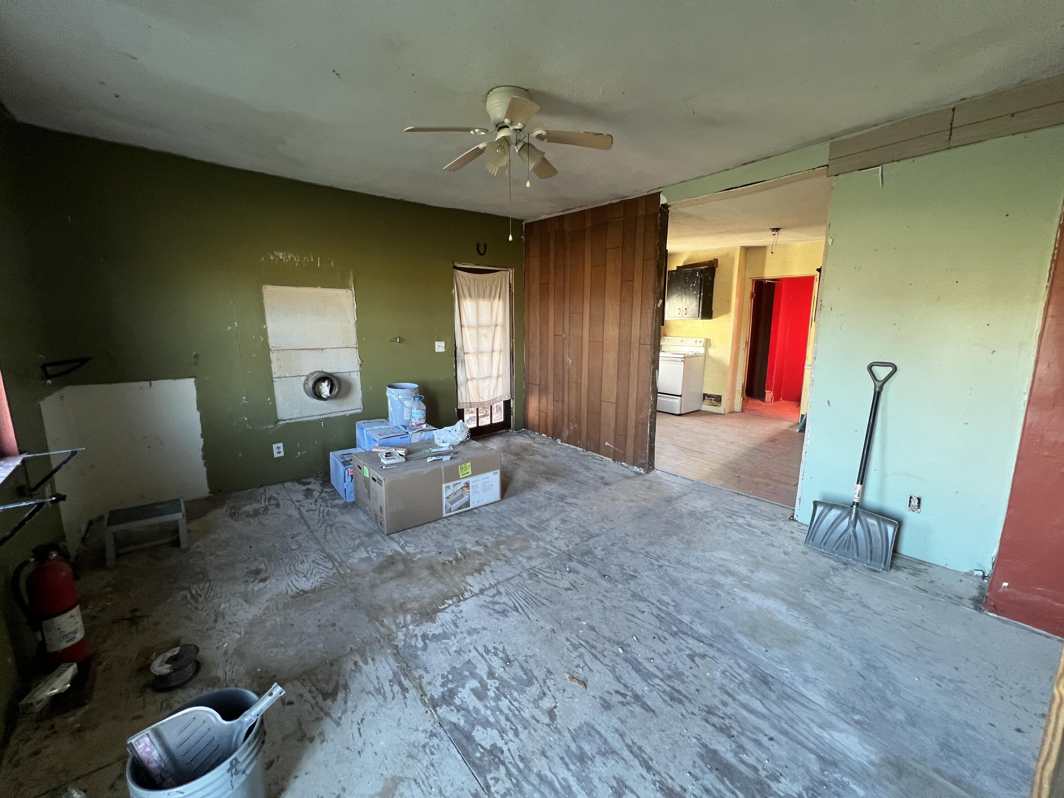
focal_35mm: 13
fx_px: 400
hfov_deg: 106.2
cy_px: 399
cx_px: 532
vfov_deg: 89.9
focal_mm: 1.57
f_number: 1.8
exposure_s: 1/63
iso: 250
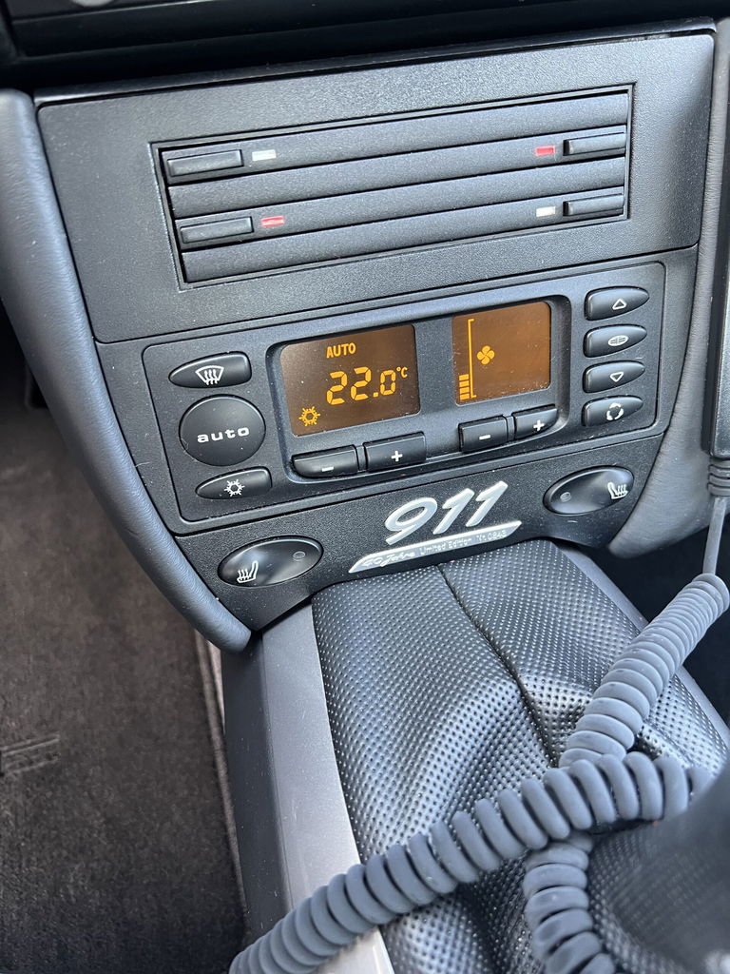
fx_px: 731
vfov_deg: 67.3
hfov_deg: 53.1
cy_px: 487
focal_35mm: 26
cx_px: 365
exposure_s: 1/60
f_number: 1.5
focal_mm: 5.7
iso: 200
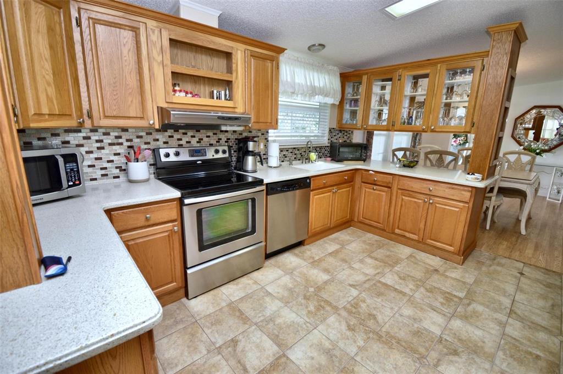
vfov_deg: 77.2
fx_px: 234
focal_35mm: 15
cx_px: 282
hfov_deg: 100.5
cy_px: 187
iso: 320
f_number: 4.5
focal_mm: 10
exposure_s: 1/30
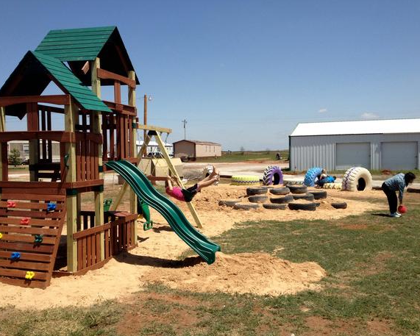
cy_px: 169
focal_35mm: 37
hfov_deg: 49.1
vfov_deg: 40.1
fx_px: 460
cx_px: 206
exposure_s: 1/2045
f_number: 2.4
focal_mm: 4.28
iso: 50
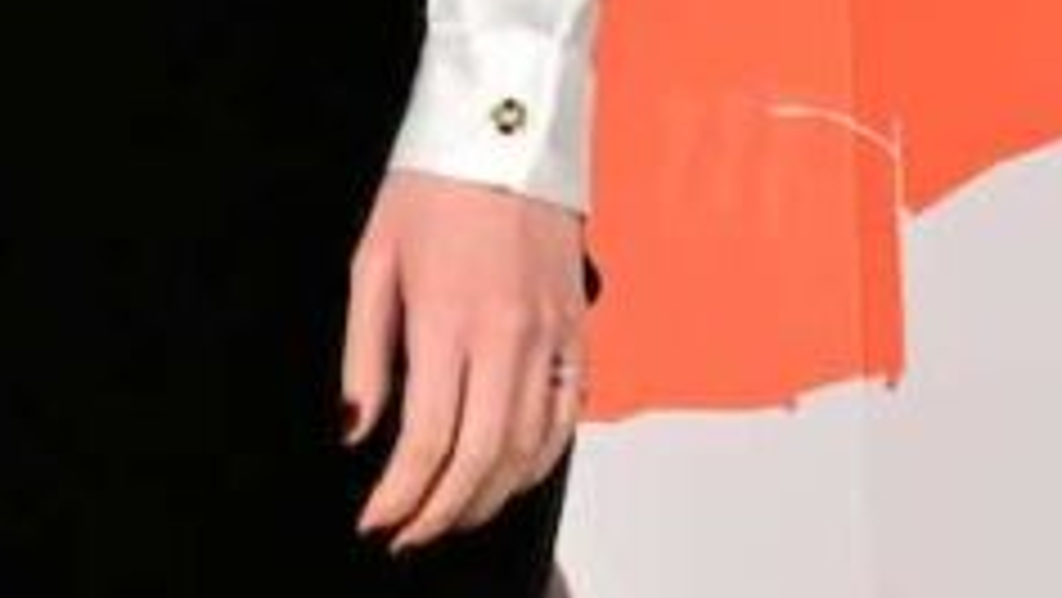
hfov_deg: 5.1
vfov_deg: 2.9
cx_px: -1094
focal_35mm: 414
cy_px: -744
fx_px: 11664
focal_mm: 61
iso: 3200
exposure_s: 1/200
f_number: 6
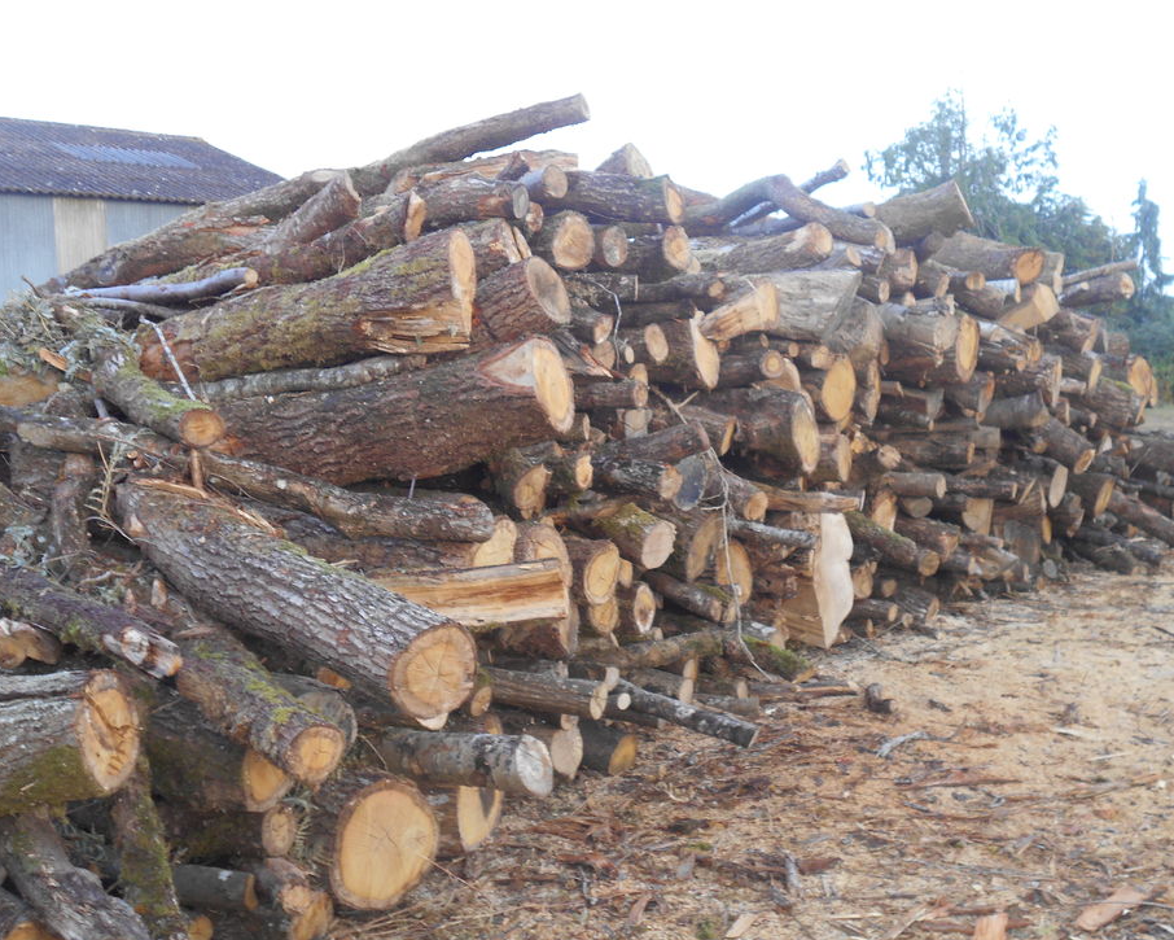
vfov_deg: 35.7
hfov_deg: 43.8
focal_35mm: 42
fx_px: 1459
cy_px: 484
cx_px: 640
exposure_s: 1/30
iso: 100
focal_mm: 6.7
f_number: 3.9
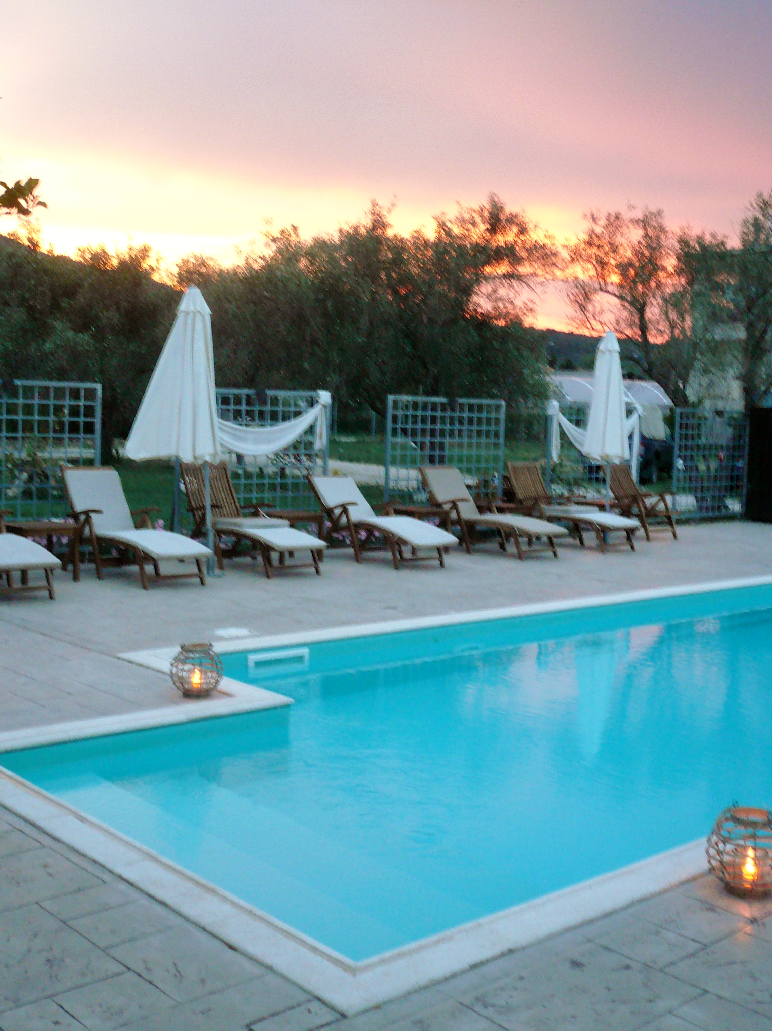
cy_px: 516
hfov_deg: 34.3
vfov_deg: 44.8
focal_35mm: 42
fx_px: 1250
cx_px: 386
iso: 200
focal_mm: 6.9
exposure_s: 1/8
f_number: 3.3
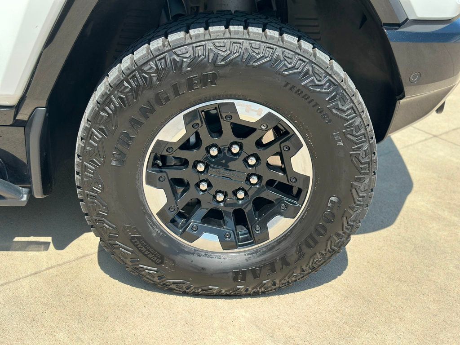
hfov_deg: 39.7
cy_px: 172
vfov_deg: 30.3
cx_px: 230
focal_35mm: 48
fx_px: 638
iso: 80
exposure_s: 1/1953
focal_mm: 6.86
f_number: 1.78
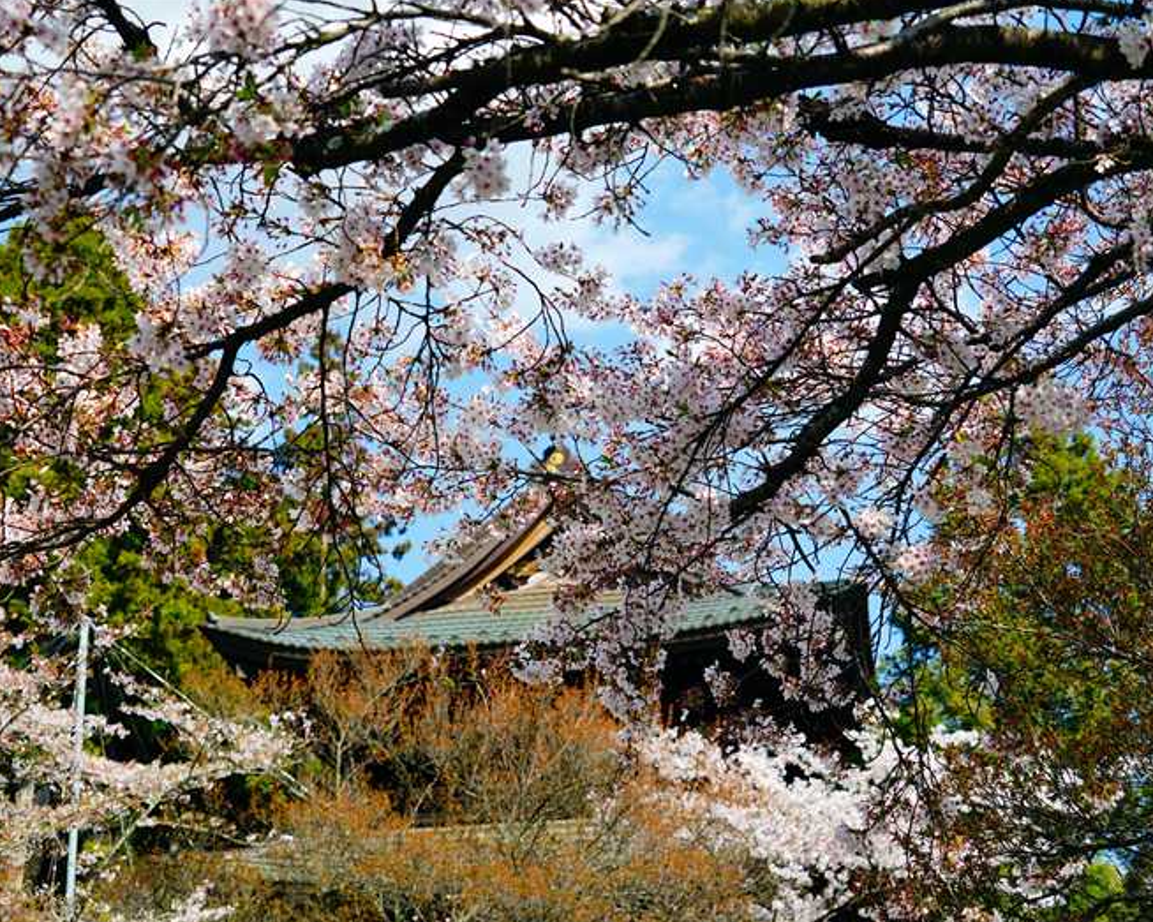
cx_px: 547
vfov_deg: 24.6
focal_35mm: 62
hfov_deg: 30.5
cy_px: 461
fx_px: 2115
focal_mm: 54
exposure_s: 1/200
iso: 50
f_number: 5.6
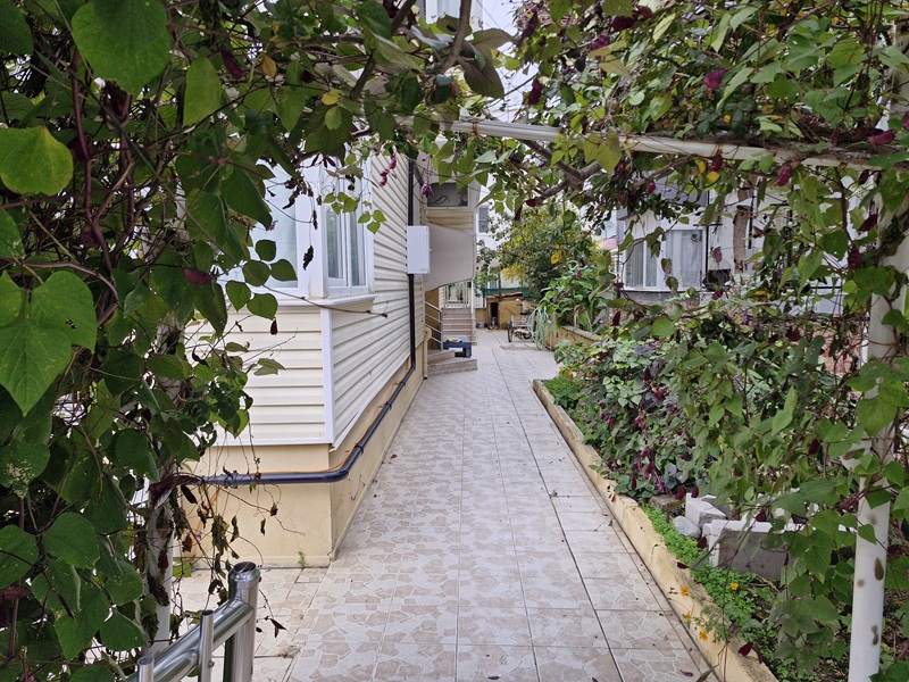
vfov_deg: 58.9
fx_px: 604
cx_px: 454
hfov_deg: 73.9
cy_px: 341
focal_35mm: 23
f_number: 1.8
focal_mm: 5.54
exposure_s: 1/180
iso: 50
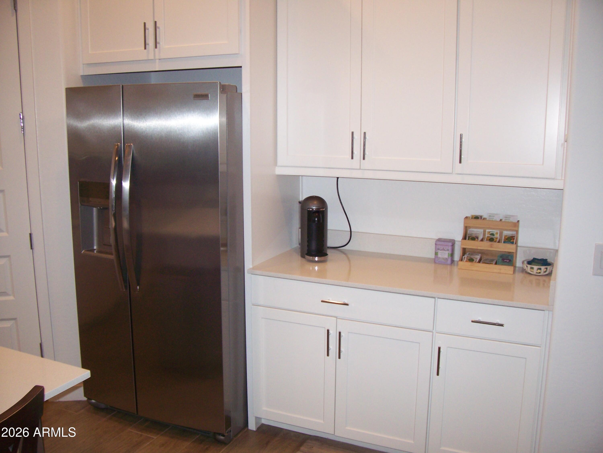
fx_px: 593
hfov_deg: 53.9
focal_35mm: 34
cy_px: 226
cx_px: 302
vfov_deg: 41.8
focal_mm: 5.6
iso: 160
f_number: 2.7
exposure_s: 1/60
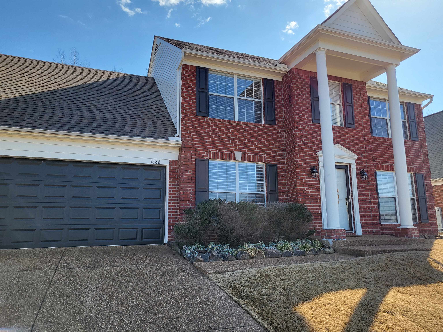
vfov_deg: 53.1
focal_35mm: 26
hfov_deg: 67.3
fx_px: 333
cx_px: 222
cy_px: 166
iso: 50
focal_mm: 4.25
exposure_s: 1/1422
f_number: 1.8
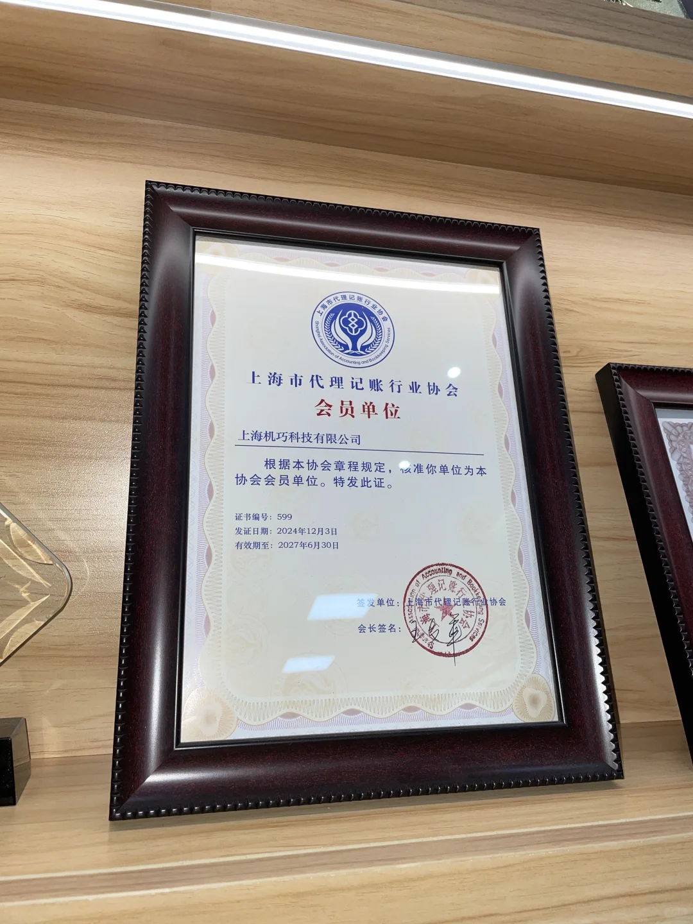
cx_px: 346
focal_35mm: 26
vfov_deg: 67.3
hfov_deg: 53.1
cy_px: 462
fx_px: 694
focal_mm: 4.2
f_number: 1.6
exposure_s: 1/194
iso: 32
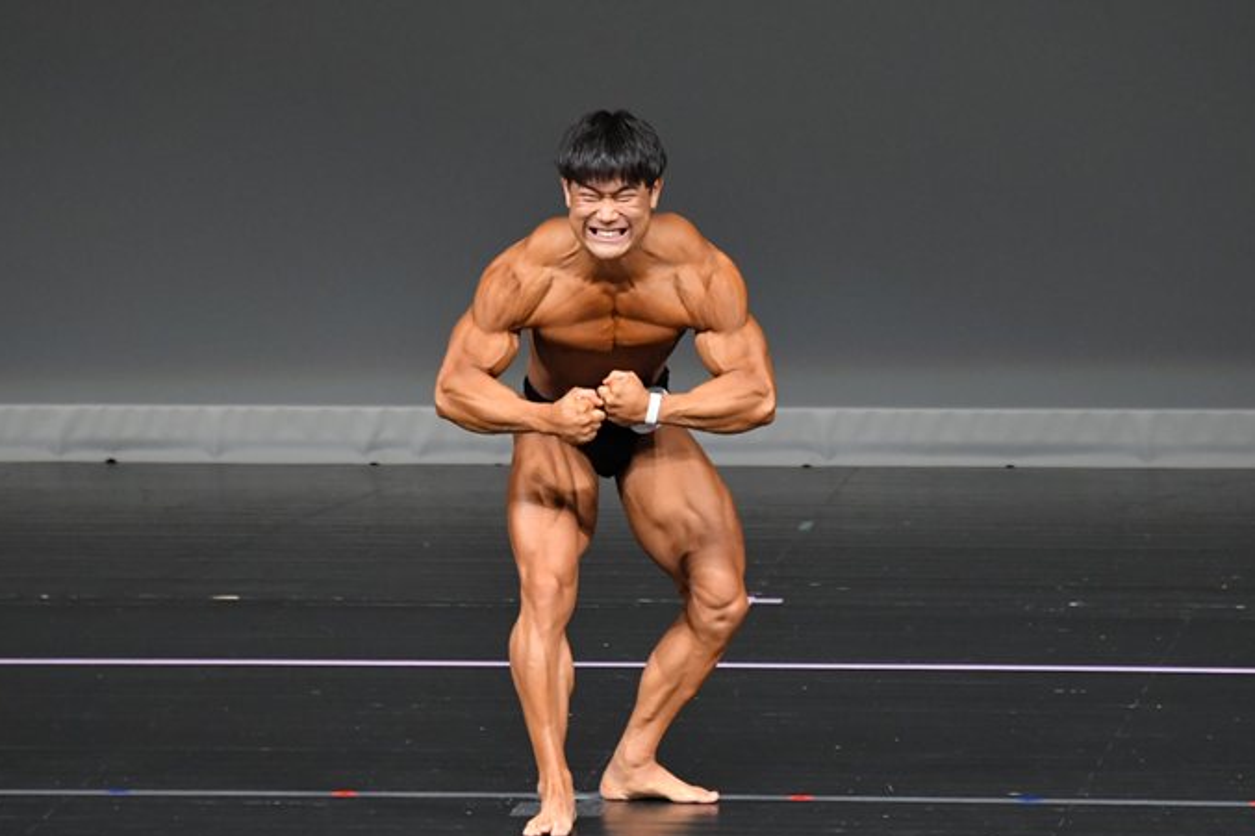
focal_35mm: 429
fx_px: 14951
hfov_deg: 4.8
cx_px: 650
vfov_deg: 3.2
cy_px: 449
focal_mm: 250
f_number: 5.6
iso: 4000
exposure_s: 1/400
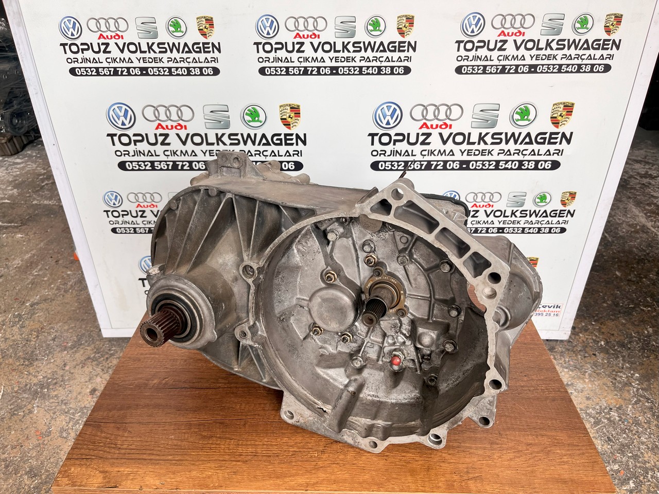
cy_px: 247
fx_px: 495
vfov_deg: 53.1
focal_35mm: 26
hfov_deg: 67.3
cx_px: 330
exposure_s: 1/122
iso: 50
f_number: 1.6
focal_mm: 5.1
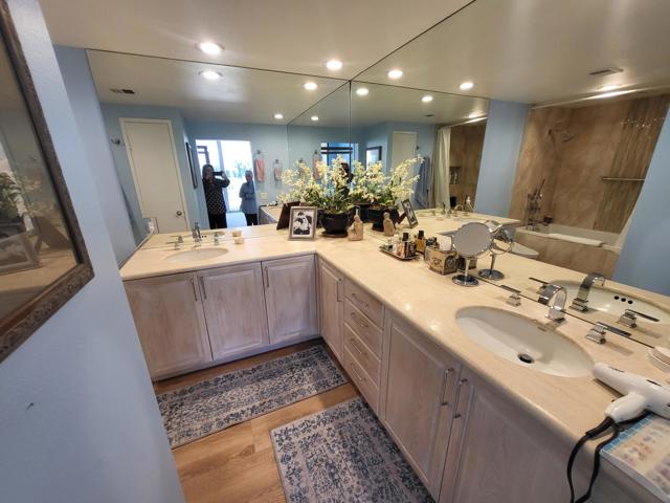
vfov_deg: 89.9
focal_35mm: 13
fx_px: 252
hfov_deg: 106.2
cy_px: 252
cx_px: 335
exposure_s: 1/60
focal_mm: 1.74
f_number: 2.2
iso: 125
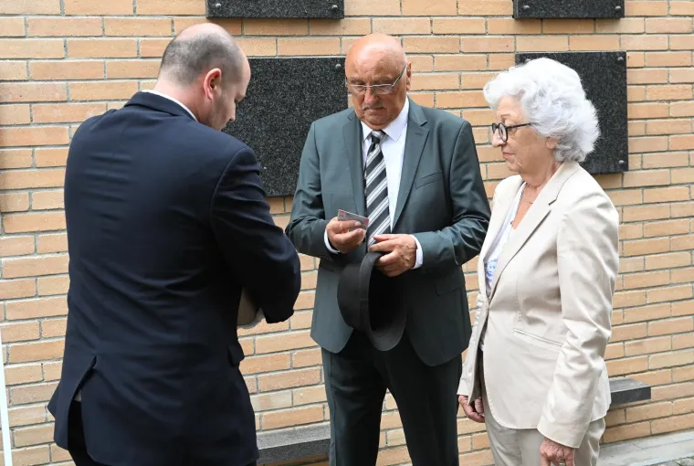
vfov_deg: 28.2
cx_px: 347
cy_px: 233
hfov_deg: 41.0
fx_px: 927
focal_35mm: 48
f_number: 6.3
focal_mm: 48
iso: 2800
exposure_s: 1/250
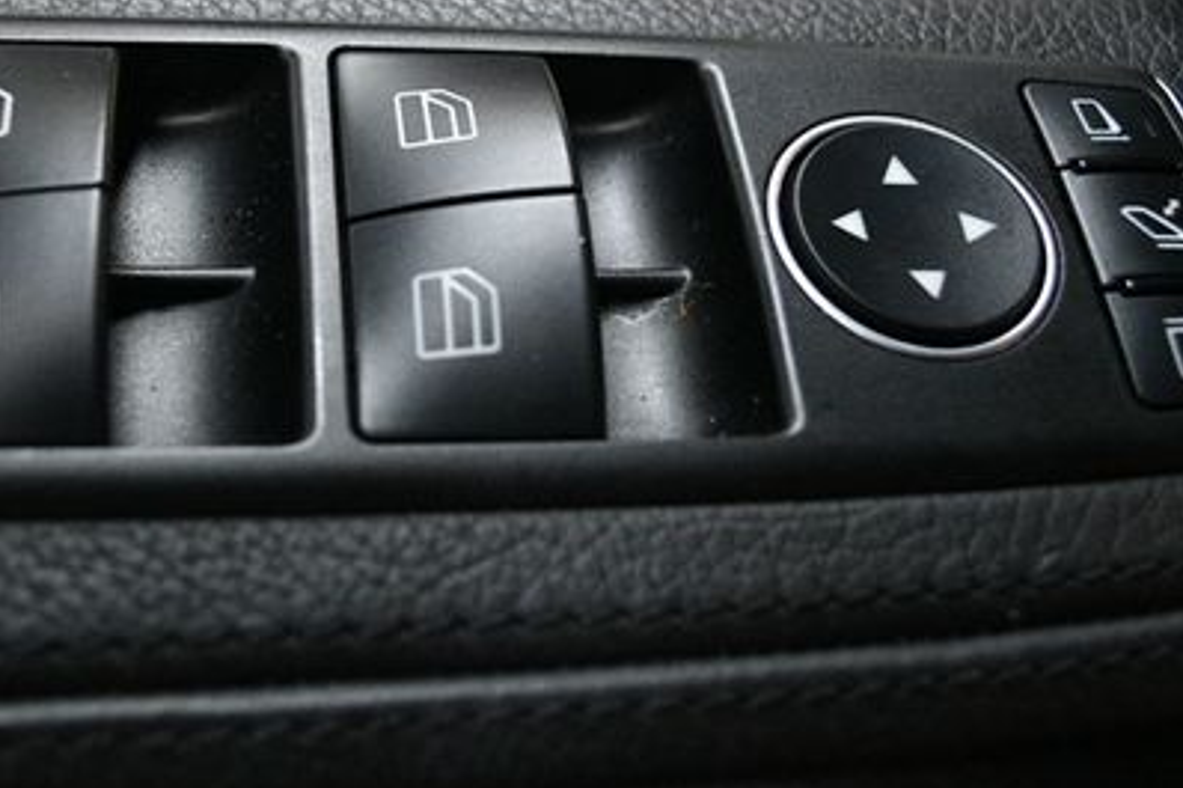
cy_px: 223
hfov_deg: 37.2
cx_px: 425
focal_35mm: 53
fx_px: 1741
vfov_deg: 25.3
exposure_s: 1/125
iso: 3200
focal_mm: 22
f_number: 3.8
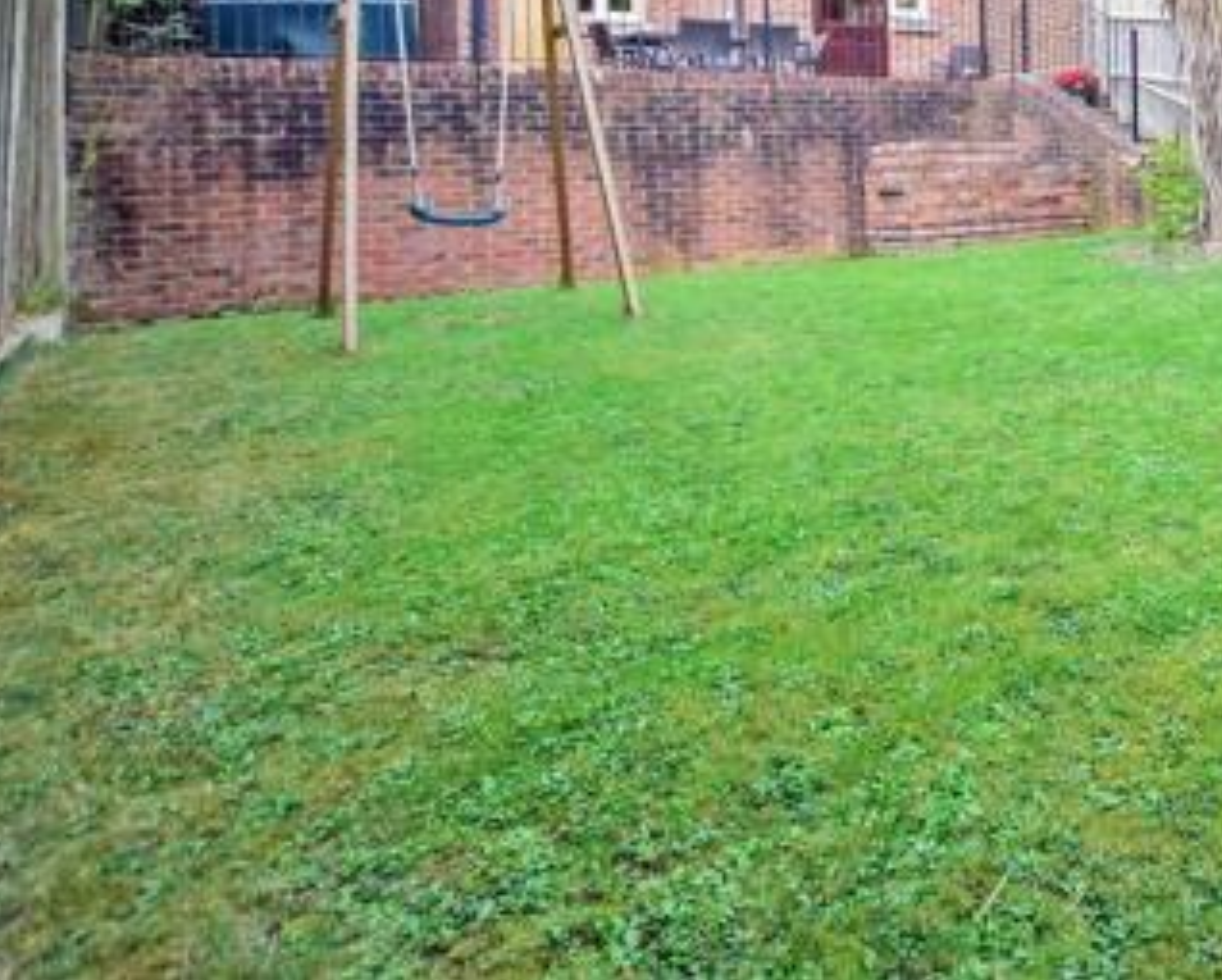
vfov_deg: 46.3
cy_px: 144
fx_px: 1050
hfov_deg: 49.0
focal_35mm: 29
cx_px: 1234
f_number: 5.6
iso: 500
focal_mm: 10
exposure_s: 1/400
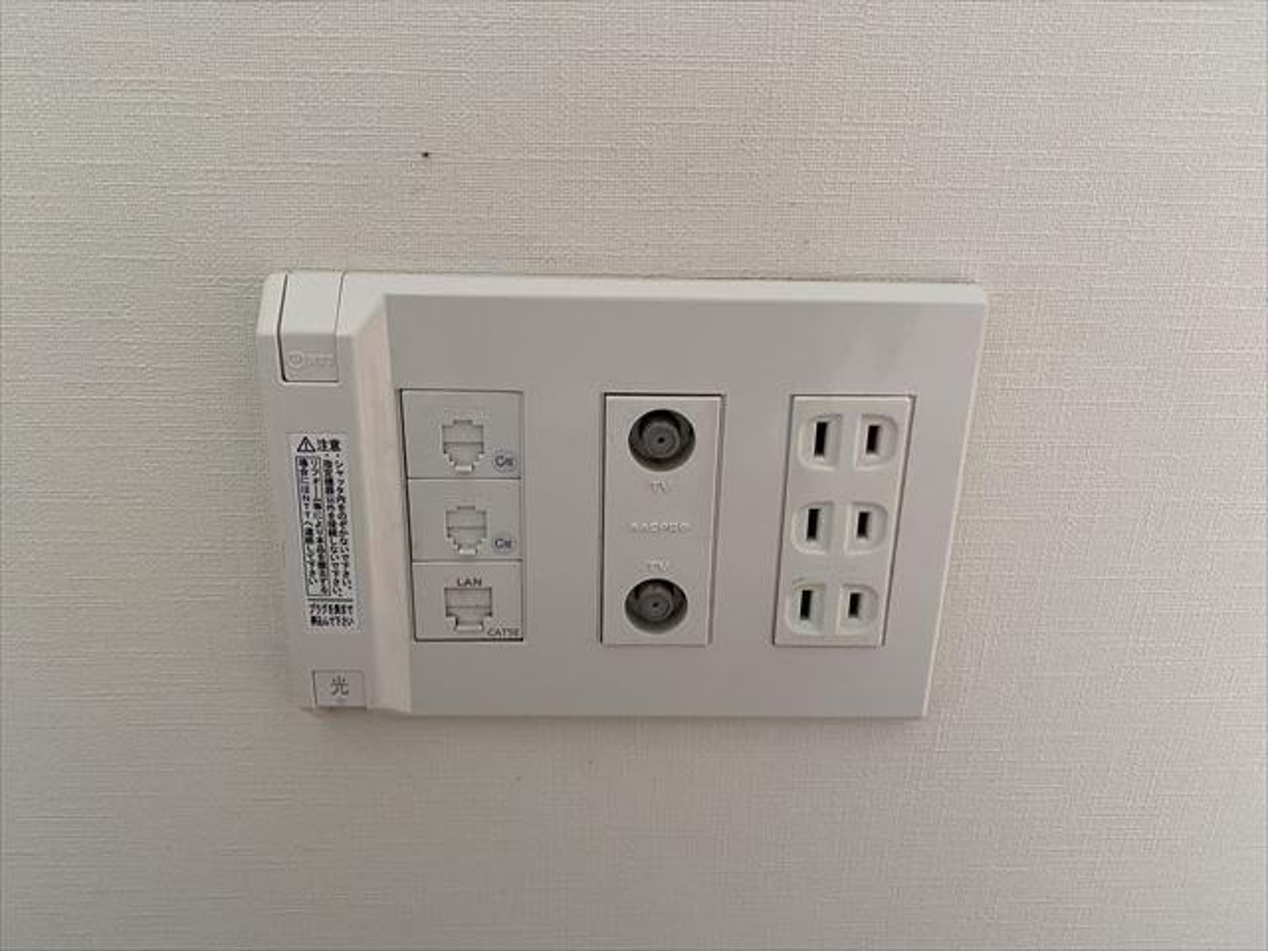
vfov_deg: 53.1
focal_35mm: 26
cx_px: 634
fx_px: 952
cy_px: 476
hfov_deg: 67.3
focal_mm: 4.25
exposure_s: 1/60
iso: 160
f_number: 1.8
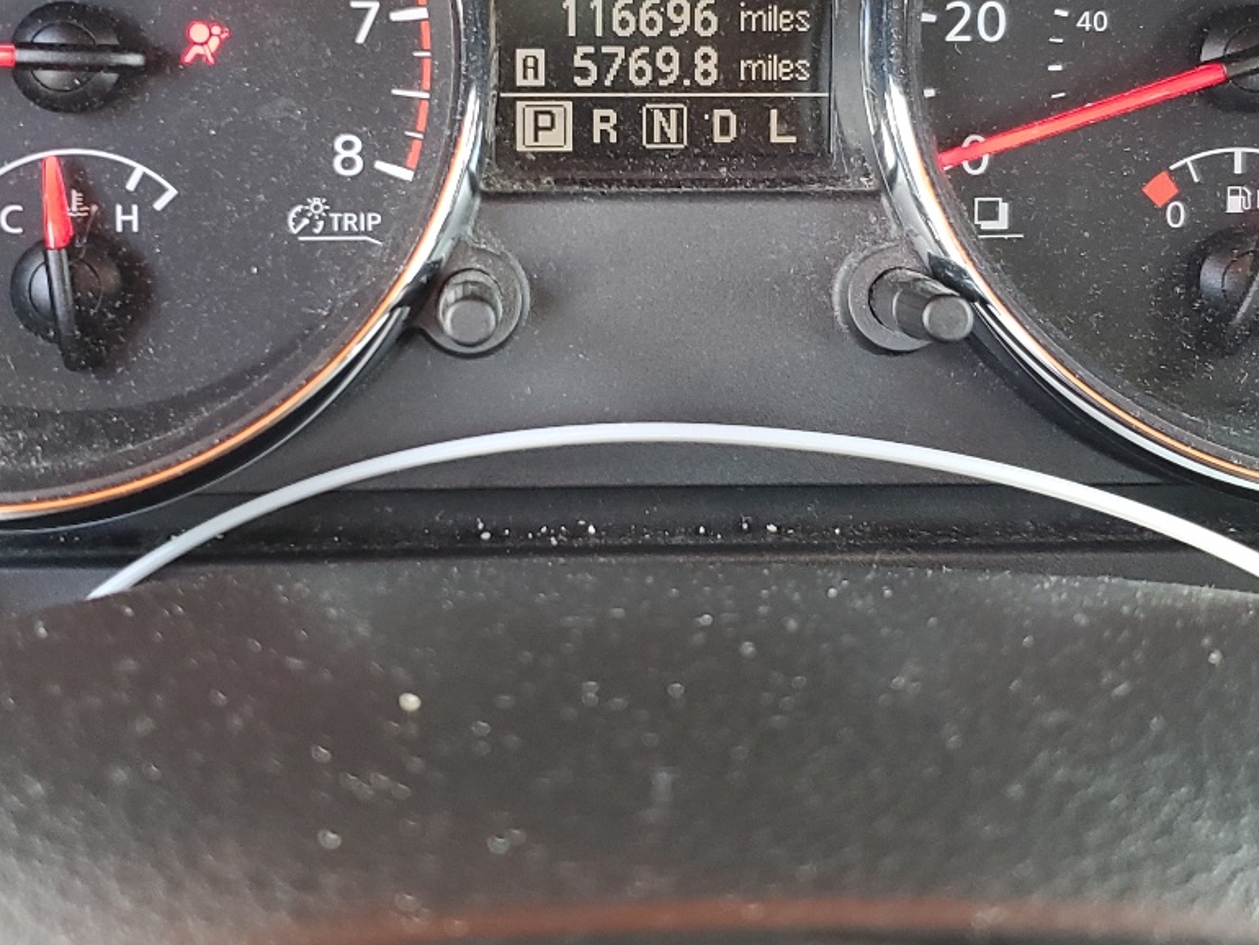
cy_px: 221
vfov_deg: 26.6
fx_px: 1965
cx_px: 674
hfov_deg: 35.5
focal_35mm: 54
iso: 79
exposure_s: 1/60.2
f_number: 1.5
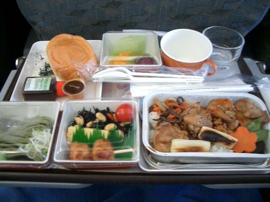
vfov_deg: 40.7
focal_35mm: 35
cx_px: 135
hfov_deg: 52.6
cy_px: 101
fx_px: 273
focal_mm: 5.8
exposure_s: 1/10
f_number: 2.6
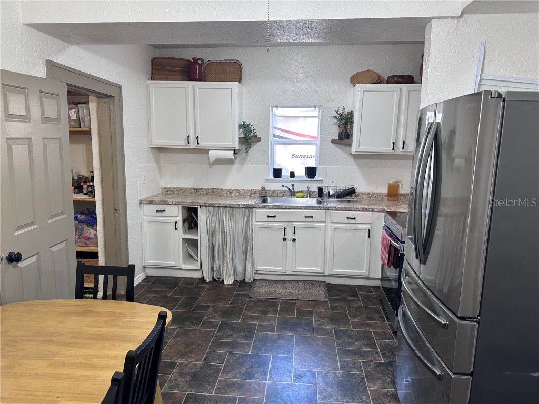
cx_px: 270
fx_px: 374
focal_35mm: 24
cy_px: 202
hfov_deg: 71.6
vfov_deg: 56.8
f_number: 1.78
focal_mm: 6.86
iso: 125
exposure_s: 1/60
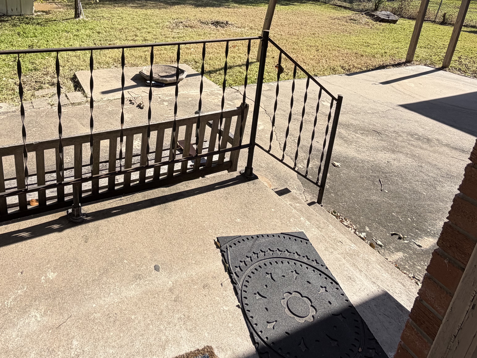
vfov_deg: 49.5
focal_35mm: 26
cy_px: 64
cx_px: 174
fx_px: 358
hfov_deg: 66.1
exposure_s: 1/770
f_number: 2.2
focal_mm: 2.22
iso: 40
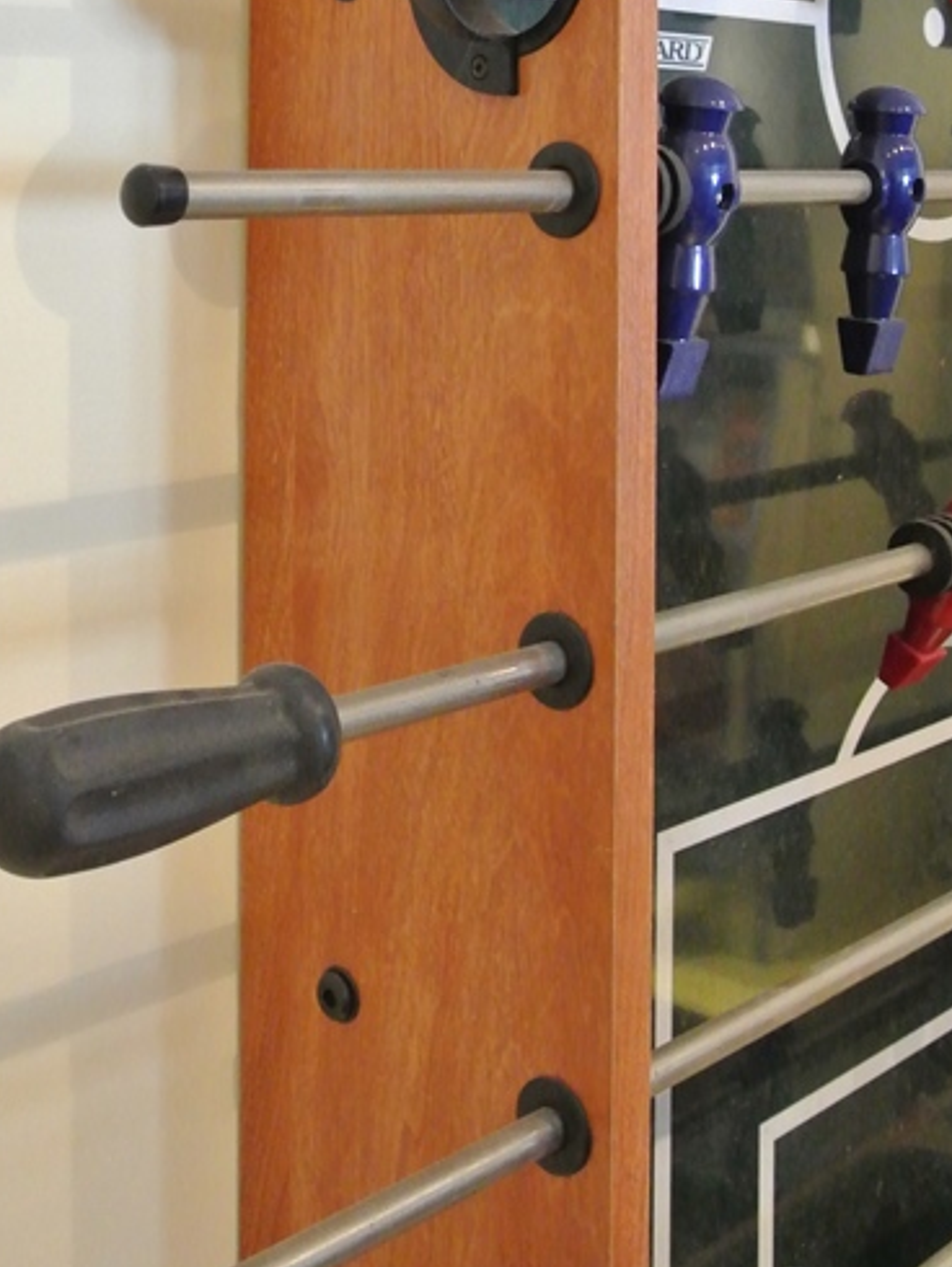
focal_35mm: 53
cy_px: 96
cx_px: 542
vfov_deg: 33.9
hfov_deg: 27.5
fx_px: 1942
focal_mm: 10
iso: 2200
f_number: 3.5
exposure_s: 1/30
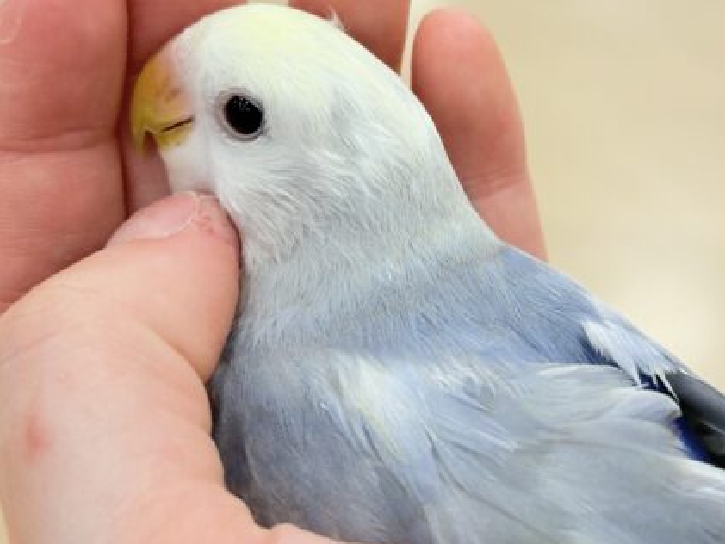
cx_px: 522
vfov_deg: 18.6
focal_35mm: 79
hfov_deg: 24.5
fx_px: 1655
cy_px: 136
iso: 40
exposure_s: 1/50
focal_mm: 5.96
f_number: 1.6
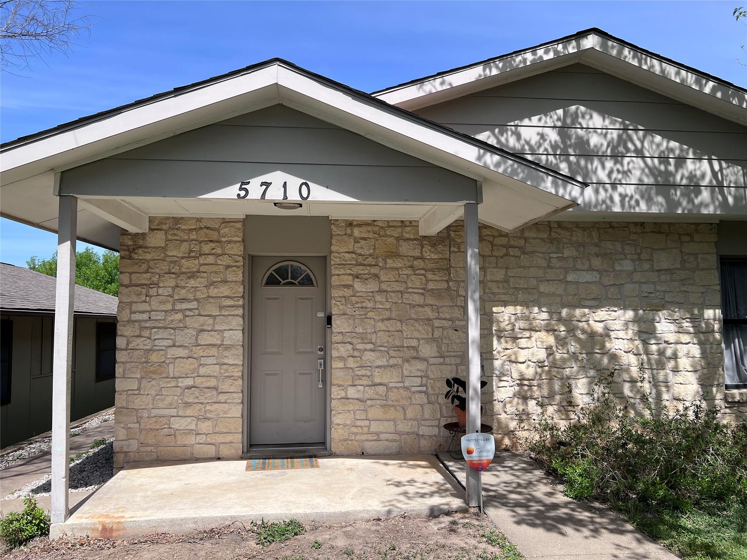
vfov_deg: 53.1
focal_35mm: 26
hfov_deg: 67.3
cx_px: 374
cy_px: 280
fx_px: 561
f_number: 1.5
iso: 50
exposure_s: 1/3968
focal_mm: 5.7
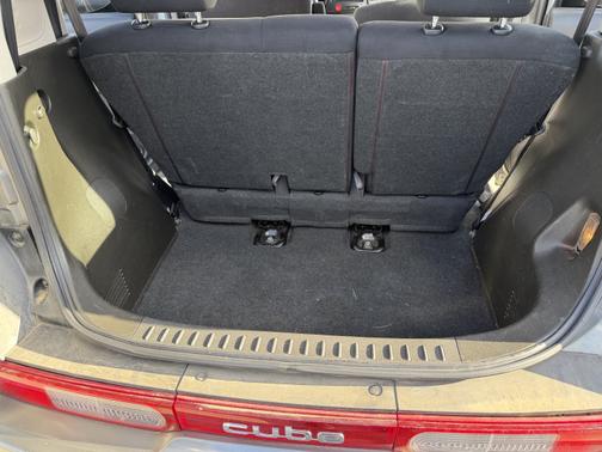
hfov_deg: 71.6
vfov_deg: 56.8
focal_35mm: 24
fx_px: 417
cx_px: 301
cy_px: 226
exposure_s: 1/224
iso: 160
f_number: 1.78
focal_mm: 6.76
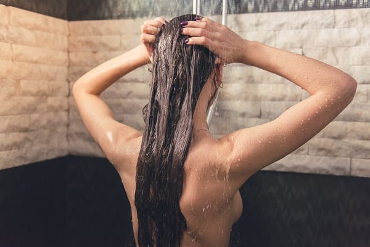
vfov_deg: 30.5
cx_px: 185
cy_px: 124
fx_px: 452
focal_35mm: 44
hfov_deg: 44.5
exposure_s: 1/250
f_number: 2.8
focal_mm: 44
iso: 1250
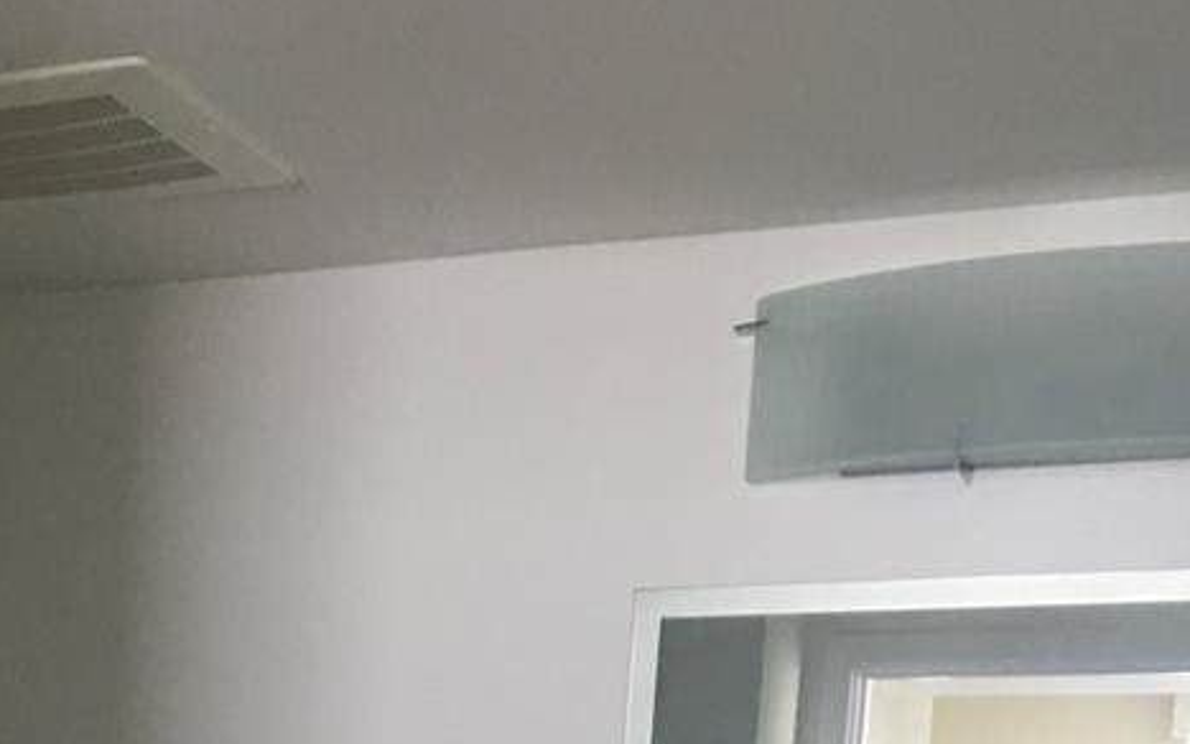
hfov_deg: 25.4
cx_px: 143
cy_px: 1437
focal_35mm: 79
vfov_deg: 14.2
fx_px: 2562
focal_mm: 4.15
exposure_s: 1/15
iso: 50
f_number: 2.2
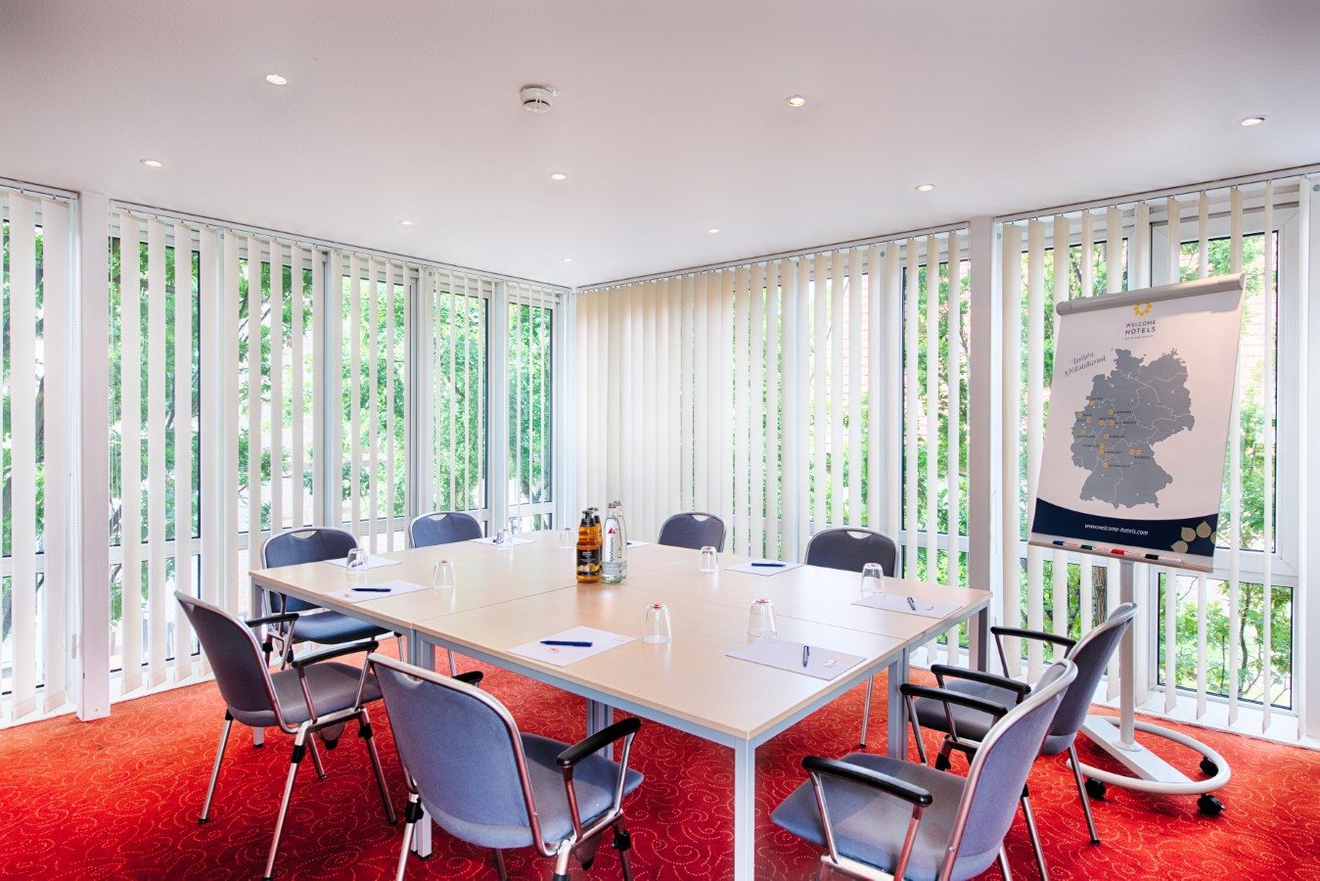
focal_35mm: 20
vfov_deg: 62.0
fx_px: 733
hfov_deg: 84.0
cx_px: 660
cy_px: 440
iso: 100
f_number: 8
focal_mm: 20
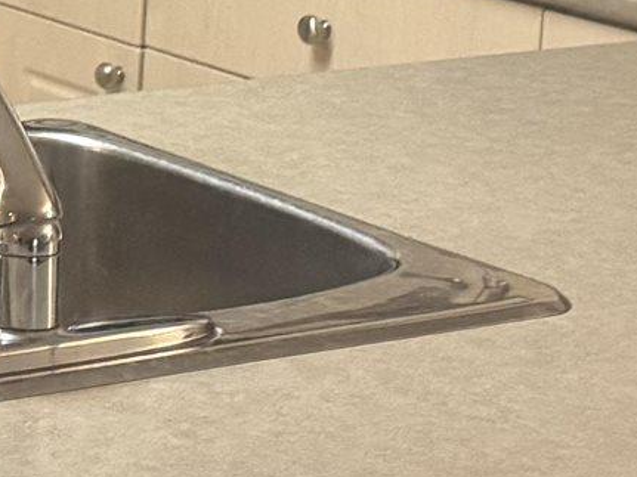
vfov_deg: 8.5
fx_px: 3146
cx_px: -369
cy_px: -201
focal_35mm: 171
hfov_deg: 11.0
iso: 320
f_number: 1.78
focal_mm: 6.76
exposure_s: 1/60
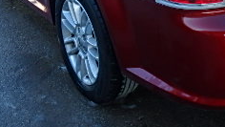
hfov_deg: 32.9
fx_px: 370
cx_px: 177
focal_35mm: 62
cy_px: -51
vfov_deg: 17.8
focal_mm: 3.7
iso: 125
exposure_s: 1/200
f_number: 3.5
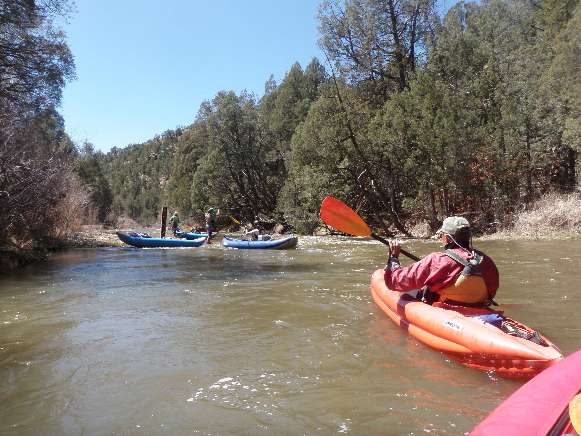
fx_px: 470
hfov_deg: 63.4
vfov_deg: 49.7
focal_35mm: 28
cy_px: 218
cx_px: 290
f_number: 5
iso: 50
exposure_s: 1/125
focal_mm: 5
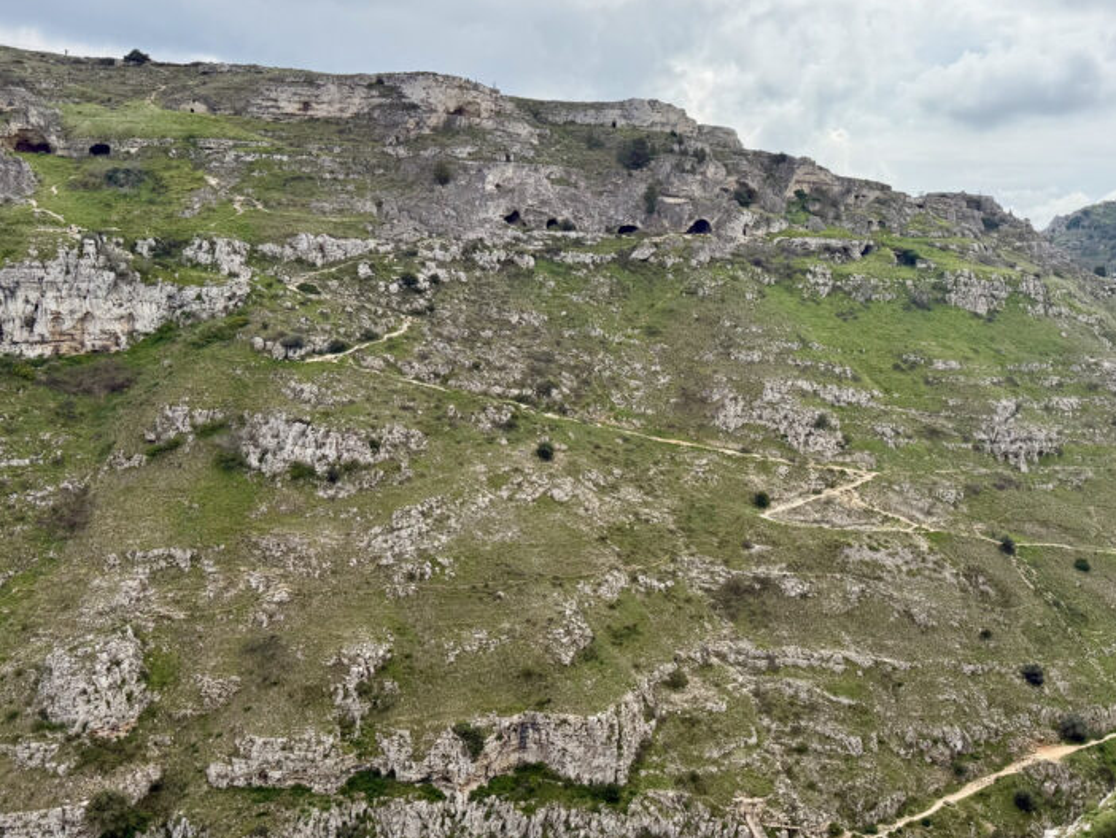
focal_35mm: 35
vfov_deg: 40.7
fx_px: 1129
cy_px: 415
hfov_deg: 52.4
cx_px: 636
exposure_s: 1/5319
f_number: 1.78
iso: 100
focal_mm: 6.76
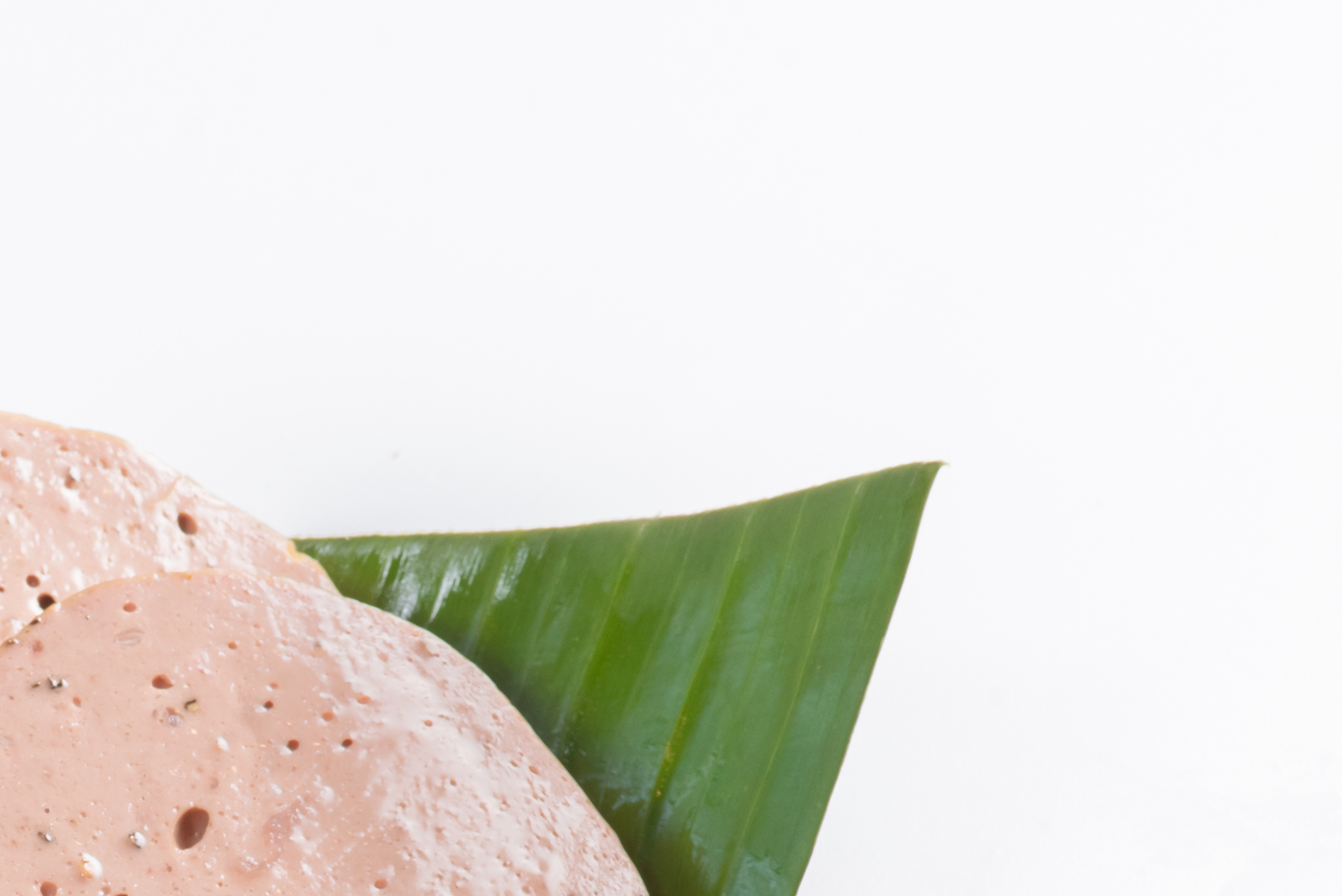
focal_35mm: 280
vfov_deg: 4.9
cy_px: 1109
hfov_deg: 7.3
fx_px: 10440
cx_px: -11
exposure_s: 1/100
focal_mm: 100
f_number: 16
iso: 500
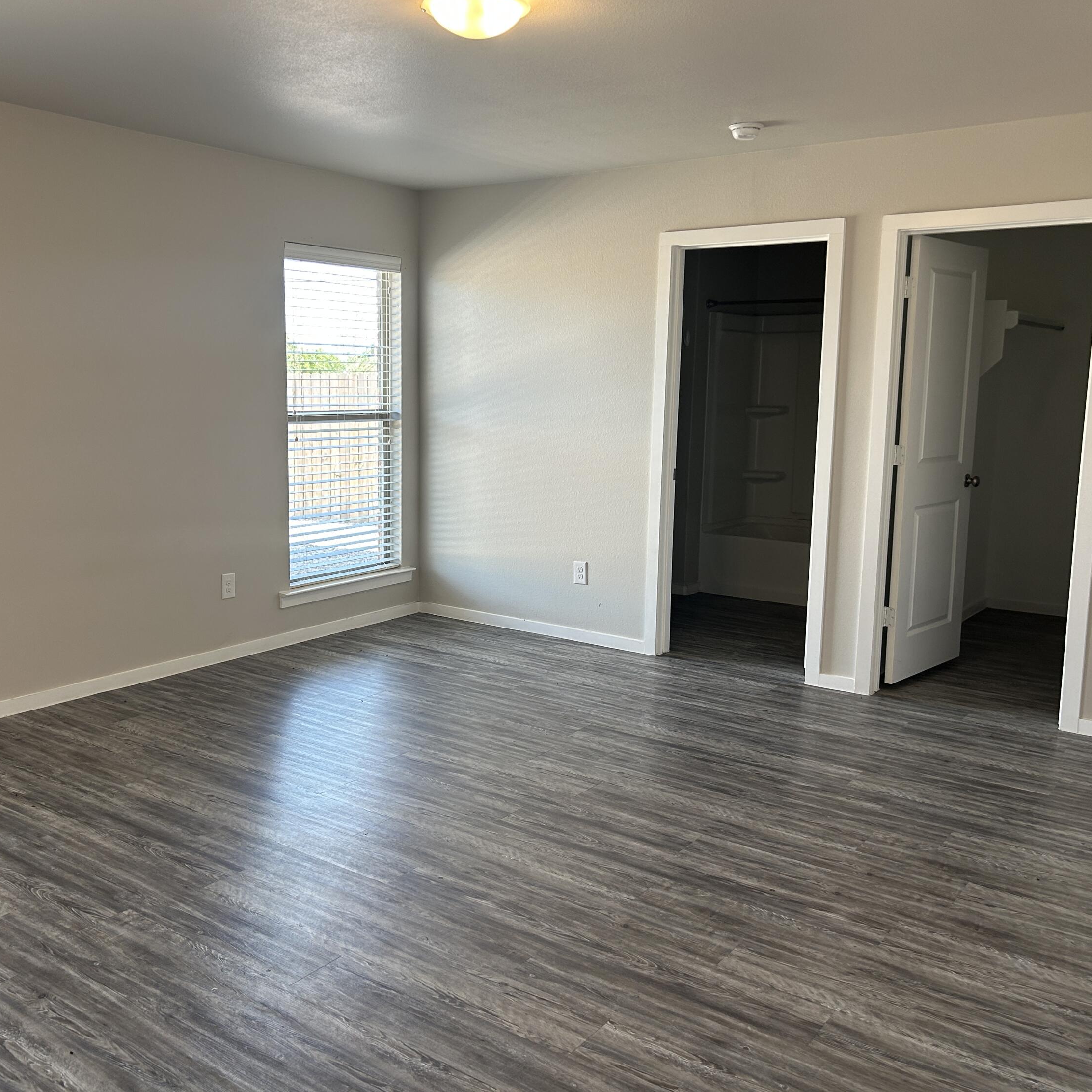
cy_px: 541
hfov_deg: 52.4
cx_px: 479
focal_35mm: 31
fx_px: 1106
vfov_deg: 52.5
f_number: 1.5
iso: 80
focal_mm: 5.7
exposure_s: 1/120
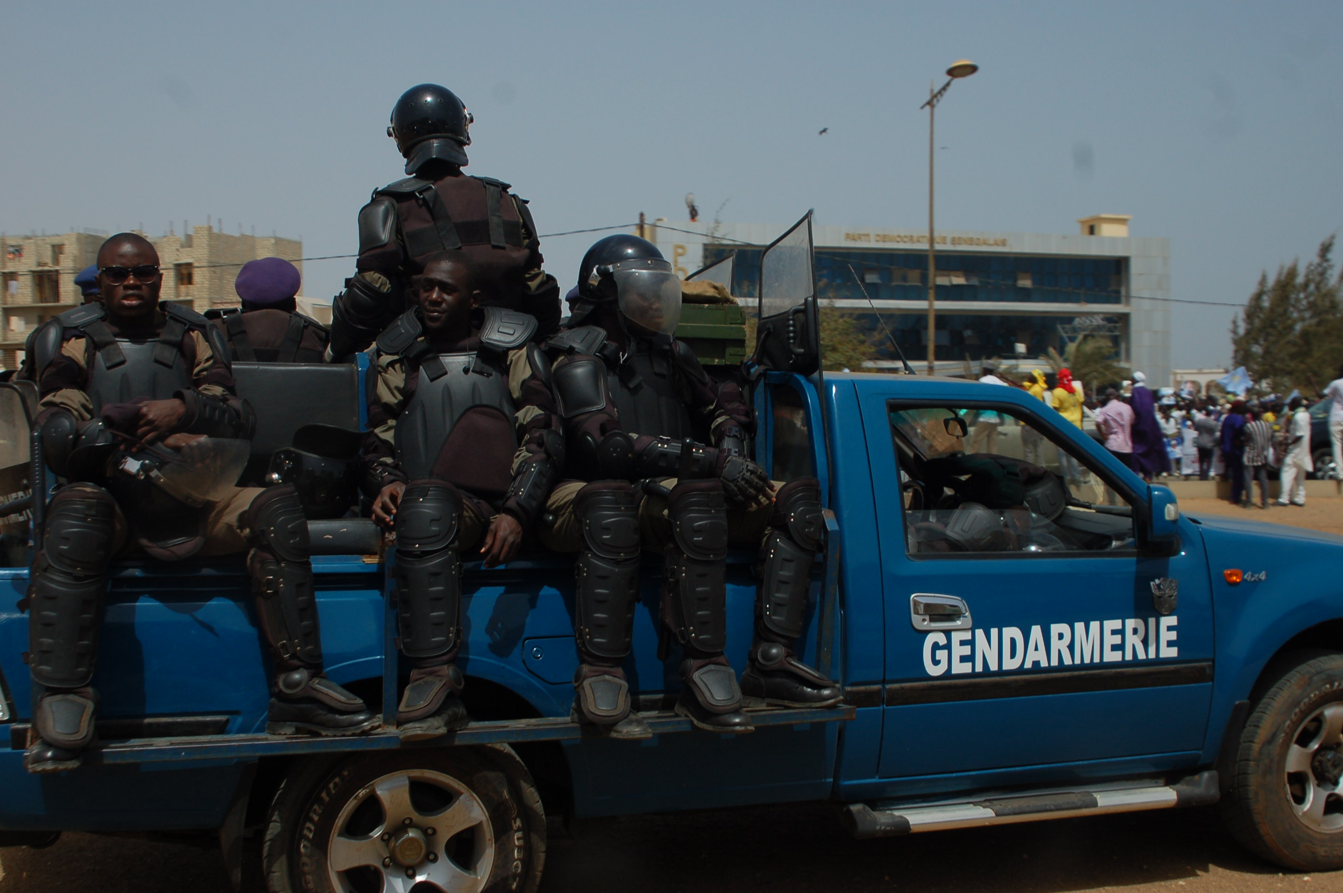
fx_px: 1660
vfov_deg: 30.1
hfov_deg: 44.0
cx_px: 673
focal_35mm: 45
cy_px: 484
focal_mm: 27
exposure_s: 1/350
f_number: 5.6
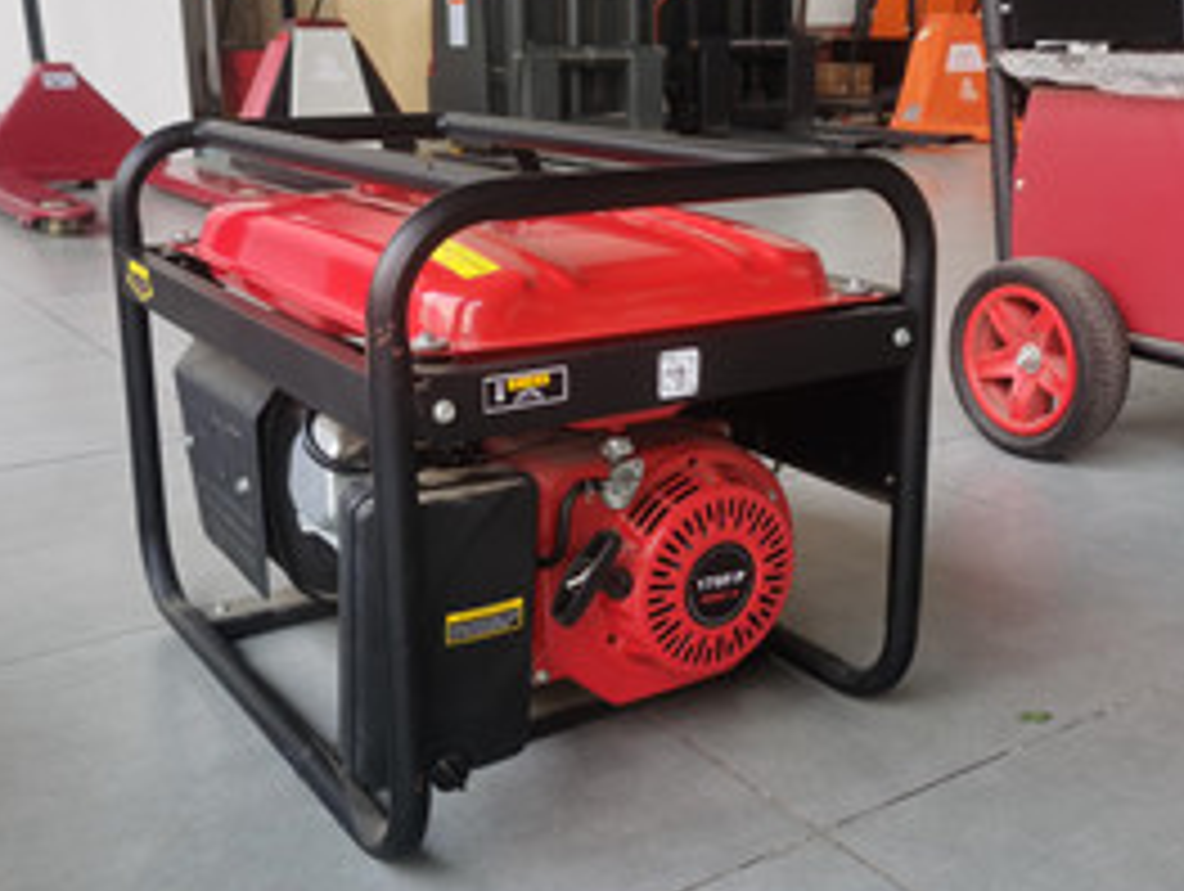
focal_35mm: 41
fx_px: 1404
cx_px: 662
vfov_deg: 35.2
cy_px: 392
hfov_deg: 45.6
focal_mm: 5.56
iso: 50
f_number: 1.6
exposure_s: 1/238
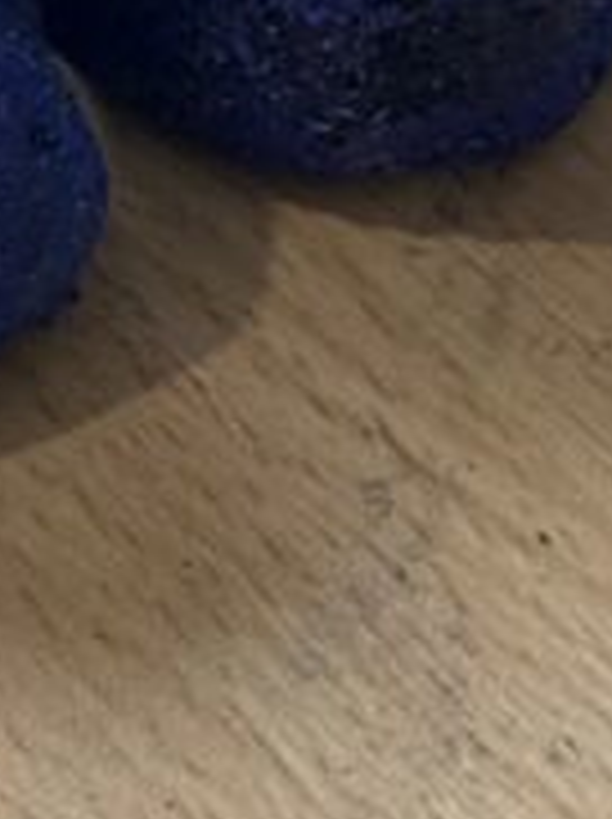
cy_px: -405
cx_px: -414
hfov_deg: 6.9
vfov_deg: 9.1
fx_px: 4986
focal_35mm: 211
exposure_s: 1/50
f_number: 1.78
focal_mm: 6.76
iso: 100
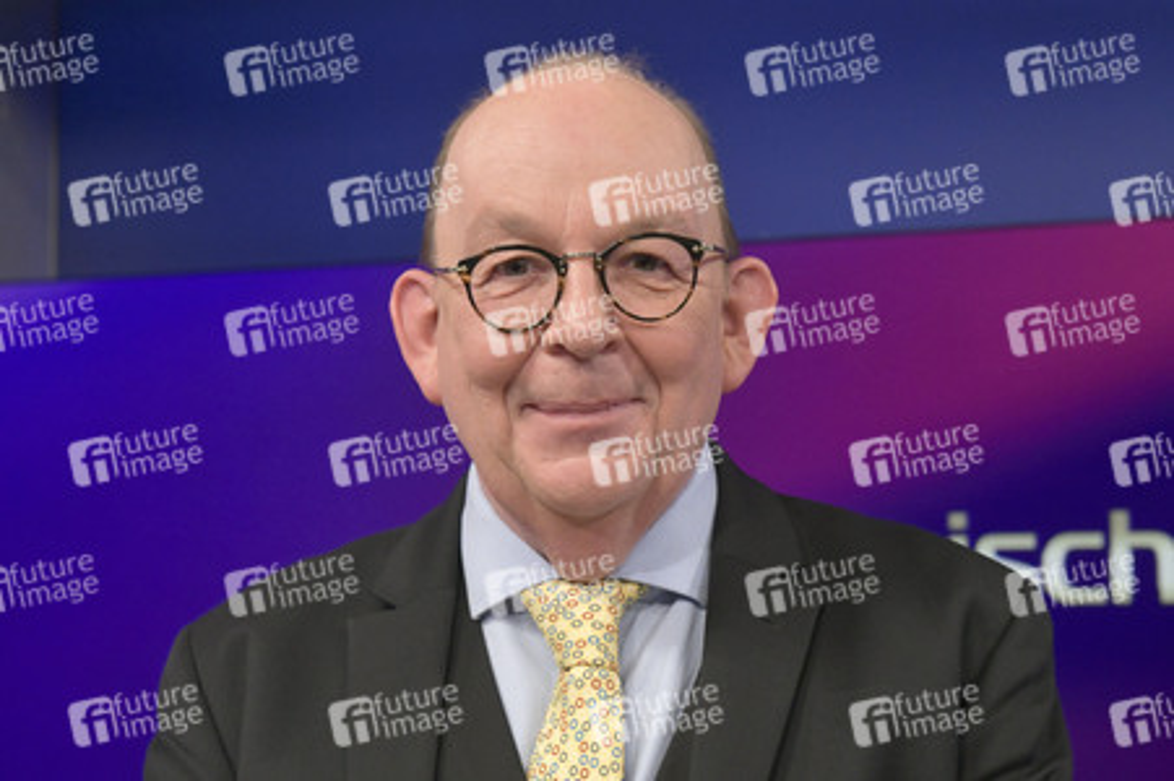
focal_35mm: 62
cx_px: 587
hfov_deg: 32.4
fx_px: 2020
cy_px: 390
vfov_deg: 21.9
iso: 2000
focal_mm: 62
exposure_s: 1/200
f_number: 7.1
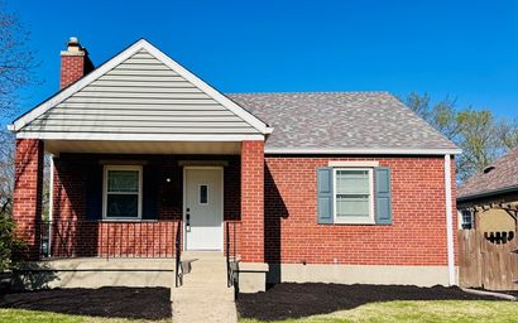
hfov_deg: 60.7
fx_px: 438
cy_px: 206
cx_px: 206
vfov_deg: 40.2
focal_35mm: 31
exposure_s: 1/5814
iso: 80
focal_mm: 6.76
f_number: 1.78
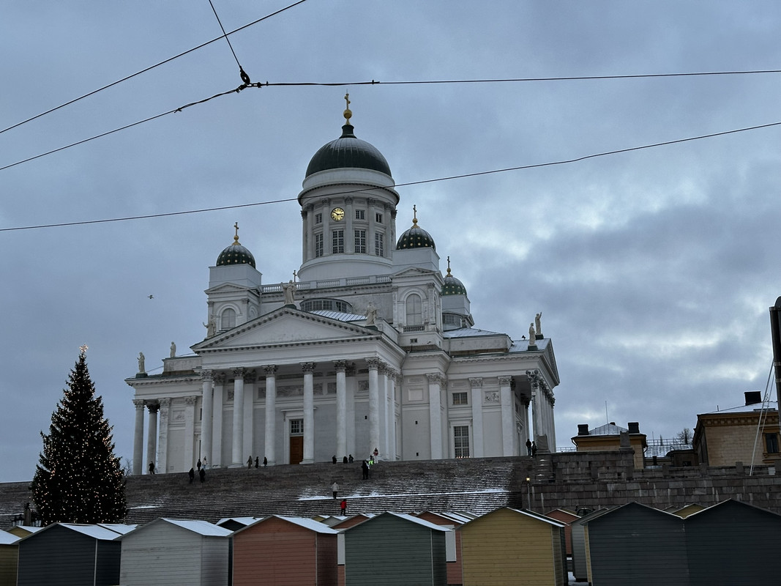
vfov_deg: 30.3
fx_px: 1083
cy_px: 293
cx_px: 390
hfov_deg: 39.7
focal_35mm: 48
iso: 64
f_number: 1.78
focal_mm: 6.86
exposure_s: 1/286
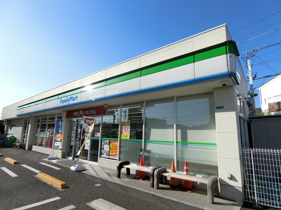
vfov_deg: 68.7
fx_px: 154
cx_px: 140
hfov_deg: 84.7
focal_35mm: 19
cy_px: 105
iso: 80
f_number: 6.9
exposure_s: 1/250
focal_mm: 4.06
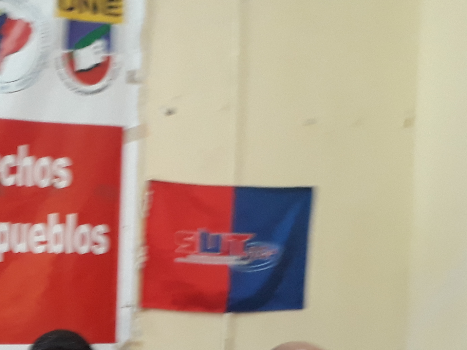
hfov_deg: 23.1
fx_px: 1093
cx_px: -7
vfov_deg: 17.6
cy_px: 377
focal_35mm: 81
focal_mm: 3.6
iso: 160
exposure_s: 1/30
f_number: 1.9
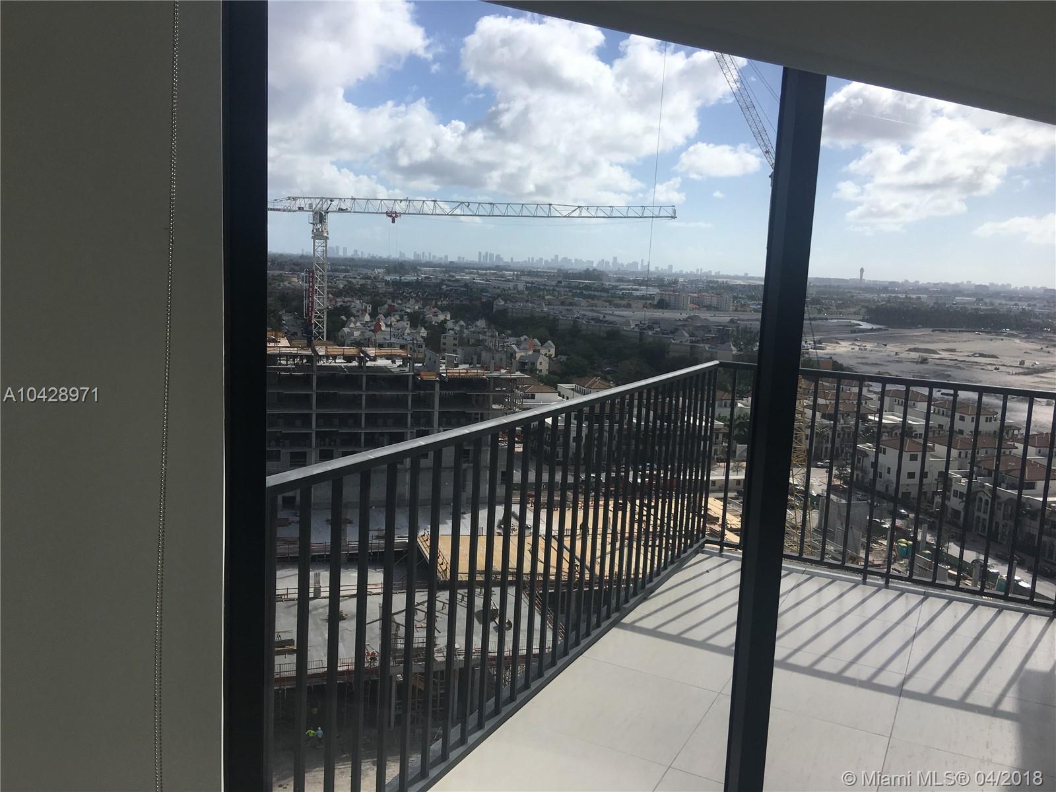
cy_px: 396
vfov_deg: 48.2
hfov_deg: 61.7
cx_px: 528
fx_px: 885
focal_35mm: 29
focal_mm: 4.15
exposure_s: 1/1350
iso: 25
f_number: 2.2
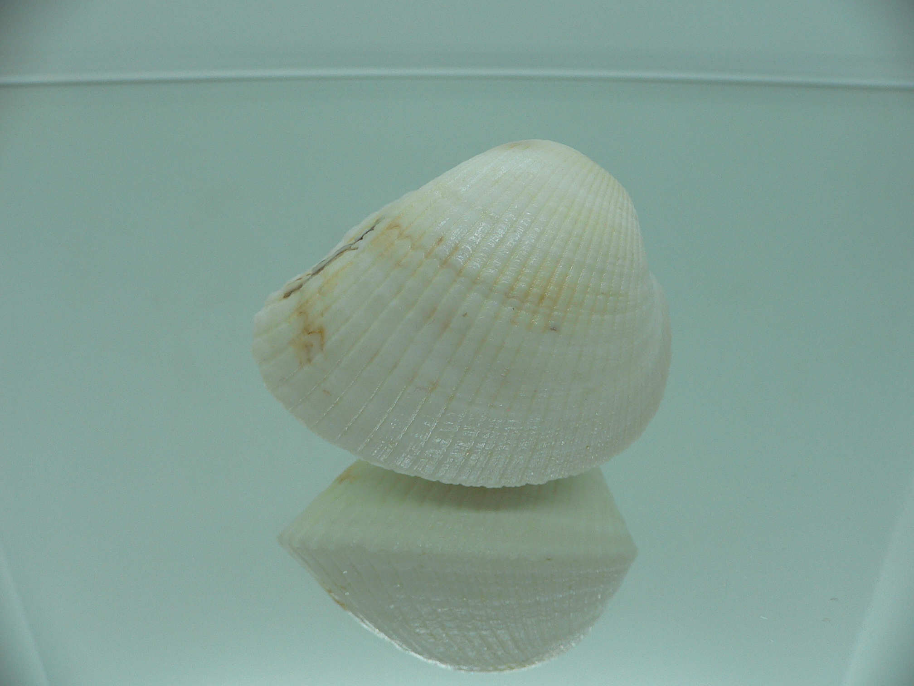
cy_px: 343
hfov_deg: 52.6
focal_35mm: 35
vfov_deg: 40.7
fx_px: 924
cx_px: 457
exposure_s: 1/80
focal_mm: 4.6
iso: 80
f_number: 2.8
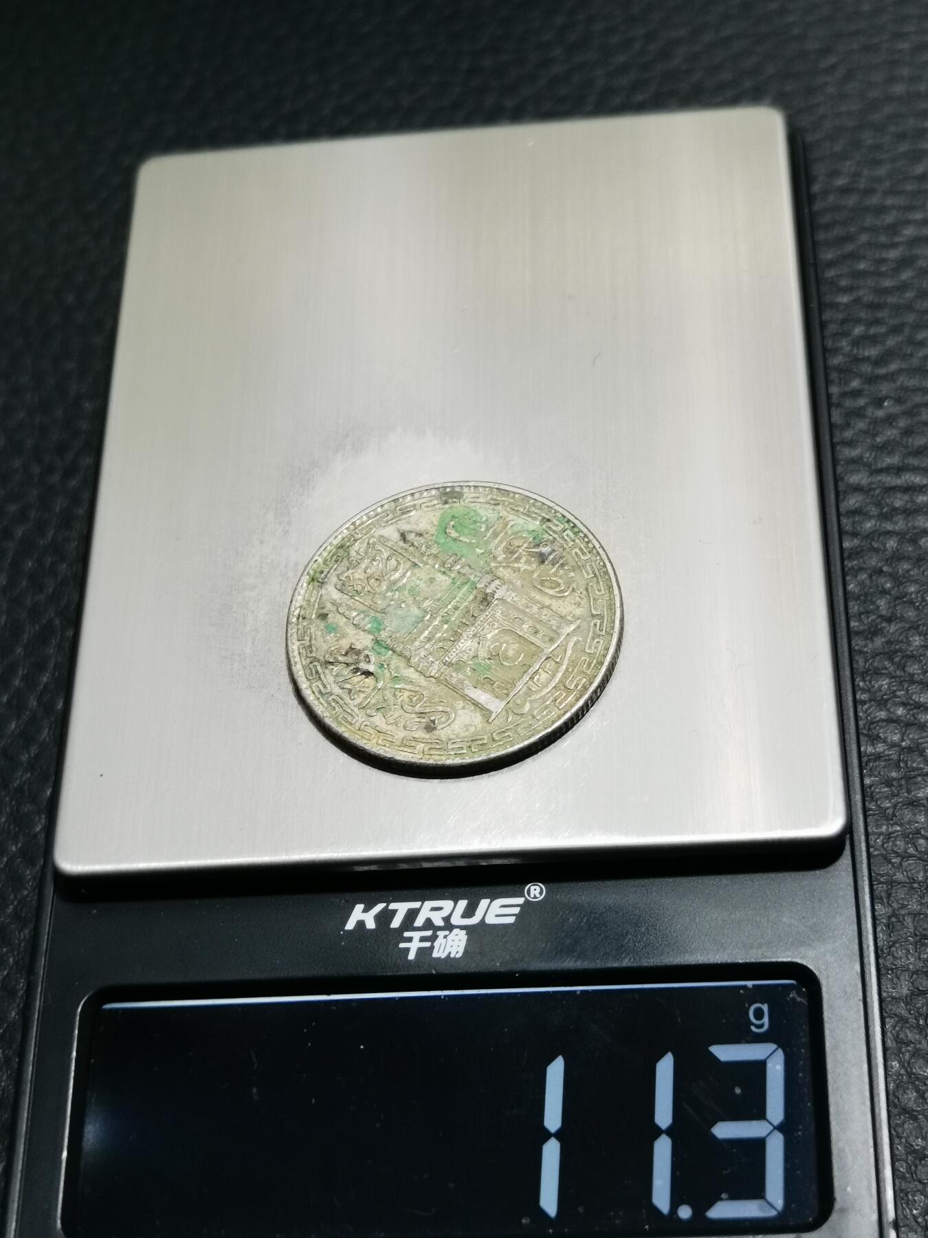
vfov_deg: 33.8
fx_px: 2037
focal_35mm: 57
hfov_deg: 25.7
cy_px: 619
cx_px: 464
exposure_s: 1/100
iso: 160
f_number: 1.9
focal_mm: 6.67
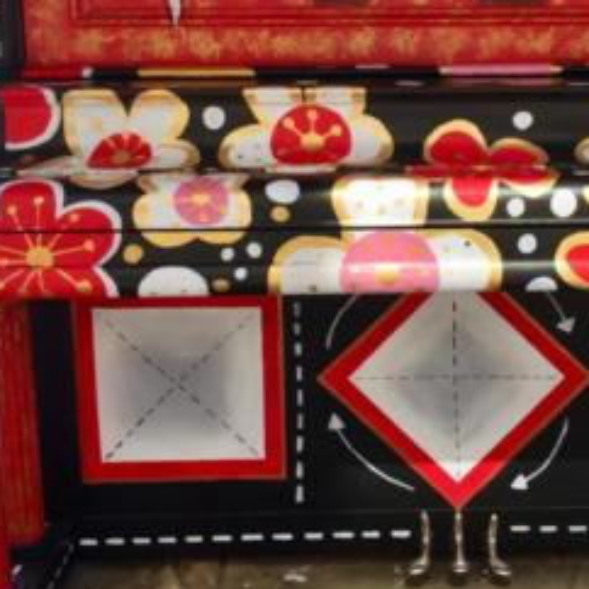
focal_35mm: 53
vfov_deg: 31.7
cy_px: 164
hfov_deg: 31.7
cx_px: 438
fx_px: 1020
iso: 32
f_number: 2.2
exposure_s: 1/353
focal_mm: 4.15
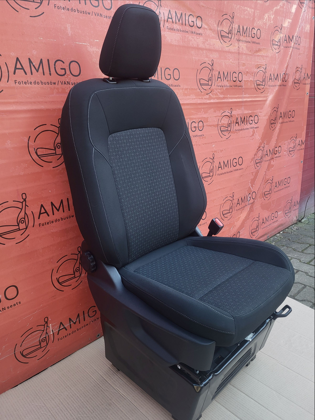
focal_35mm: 26
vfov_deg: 67.3
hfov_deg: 53.1
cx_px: 158
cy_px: 210
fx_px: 315
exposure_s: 1/100
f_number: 1.8
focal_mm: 5.4
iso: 50
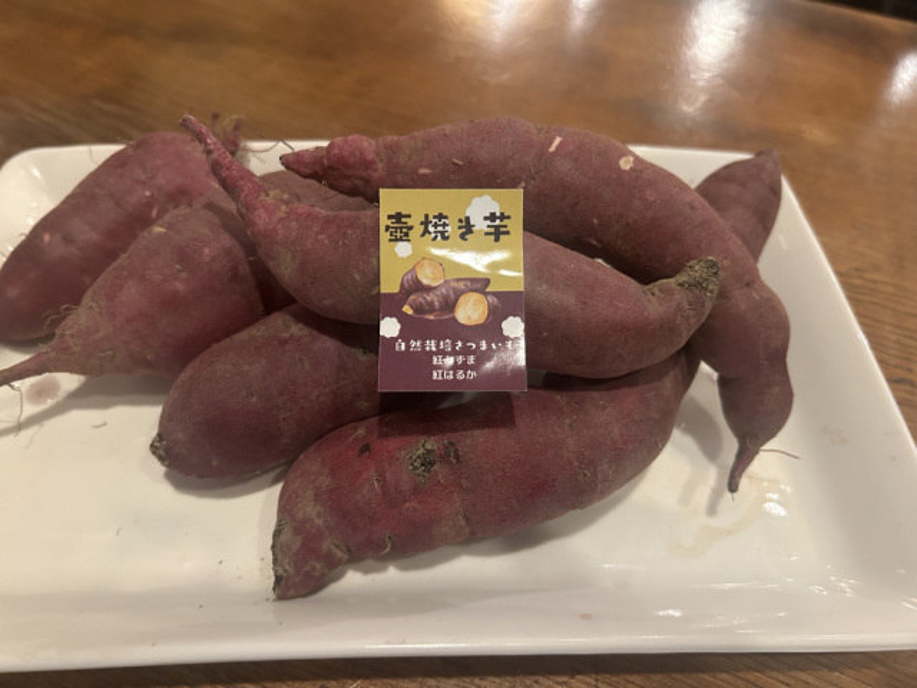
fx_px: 689
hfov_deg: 67.3
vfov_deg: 53.1
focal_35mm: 26
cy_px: 344
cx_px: 458
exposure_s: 1/50
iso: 500
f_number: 1.5
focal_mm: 5.7
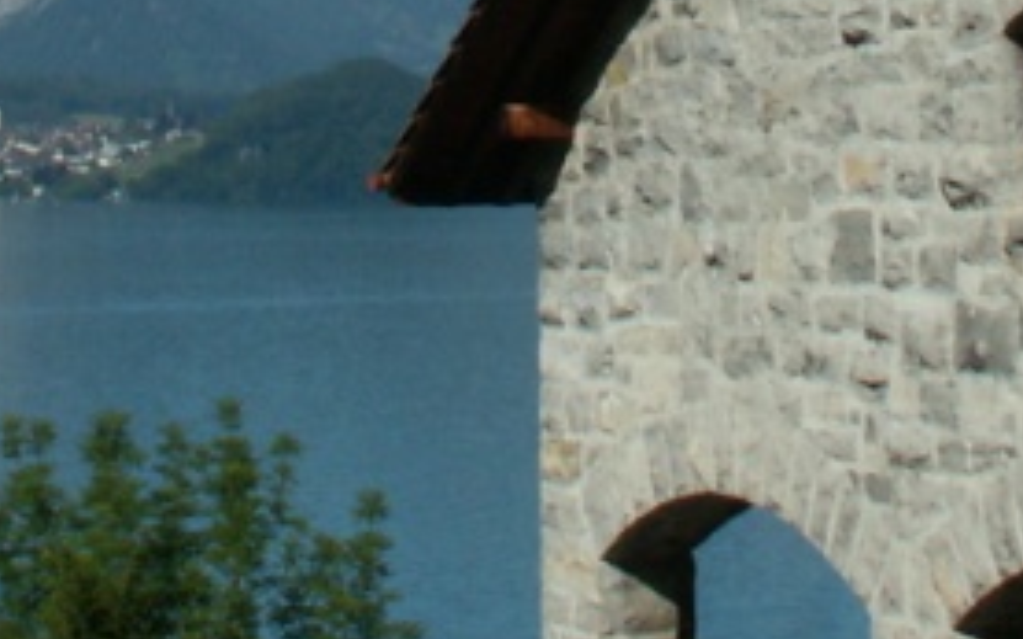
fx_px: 3819
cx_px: 536
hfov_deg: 15.3
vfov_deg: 9.1
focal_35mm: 137
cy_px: -502
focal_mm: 5.86
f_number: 8
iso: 50
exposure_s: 1/250
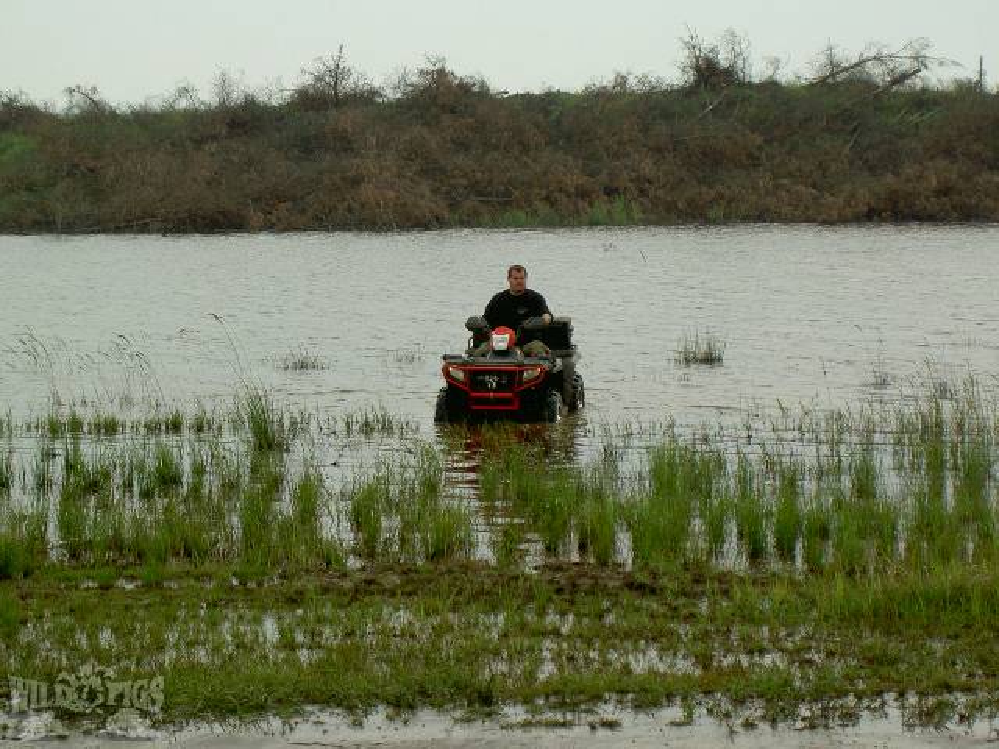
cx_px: 500
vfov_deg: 12.7
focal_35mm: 117
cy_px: 374
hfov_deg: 16.8
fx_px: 3377
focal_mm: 24
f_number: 4.9
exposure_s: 1/200
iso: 50
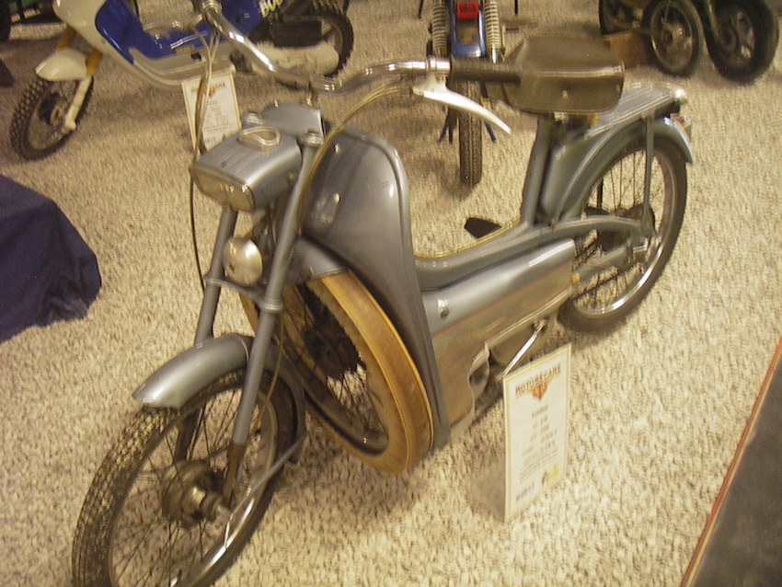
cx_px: 391
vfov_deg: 37.7
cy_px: 294
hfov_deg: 49.0
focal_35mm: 38
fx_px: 859
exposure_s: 1/4
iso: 125
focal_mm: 6.3
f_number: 3.3
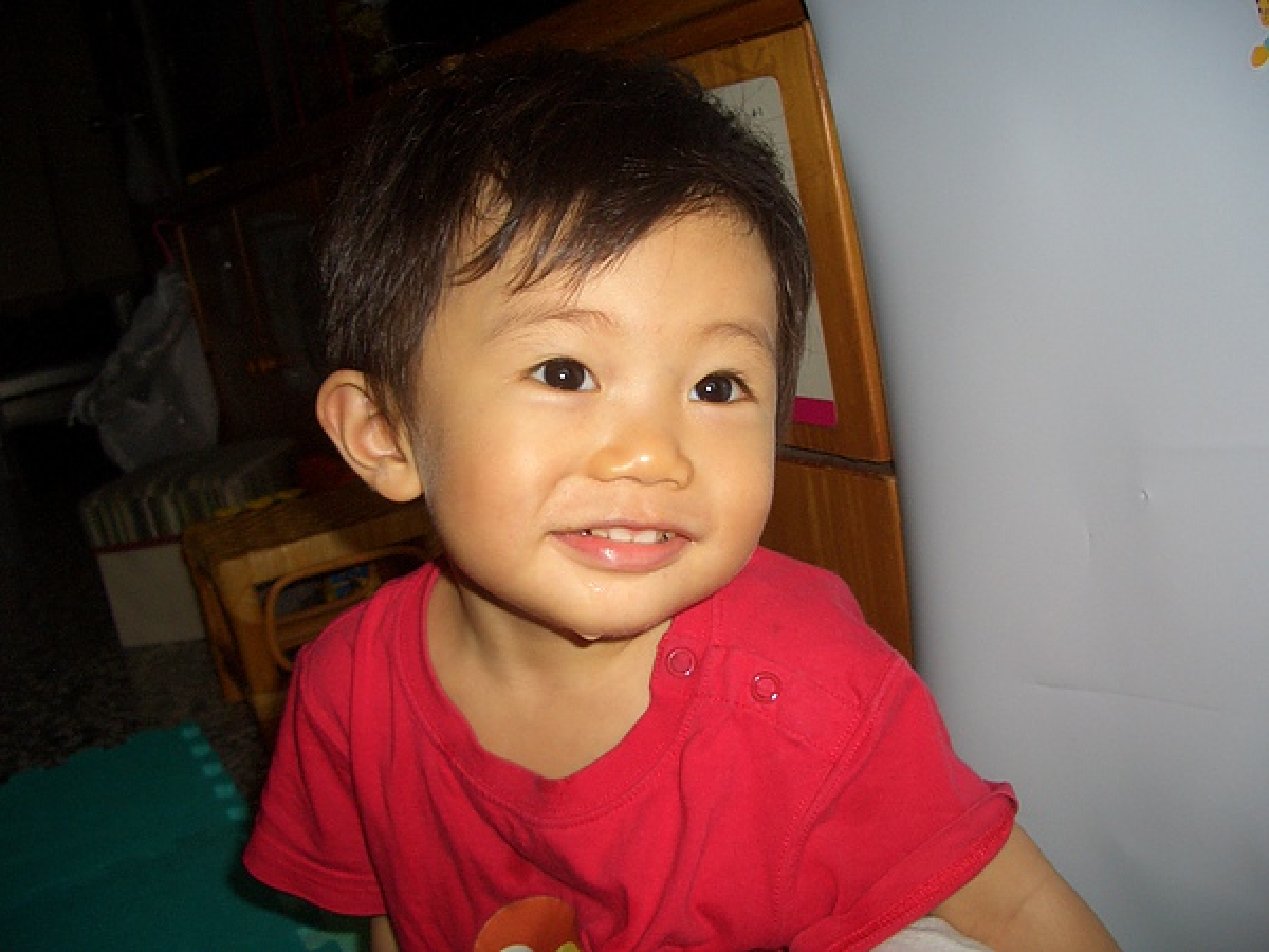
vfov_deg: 40.7
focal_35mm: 35
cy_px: 476
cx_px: 634
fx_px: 1283
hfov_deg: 52.6
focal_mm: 5.8
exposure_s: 1/60
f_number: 2.6
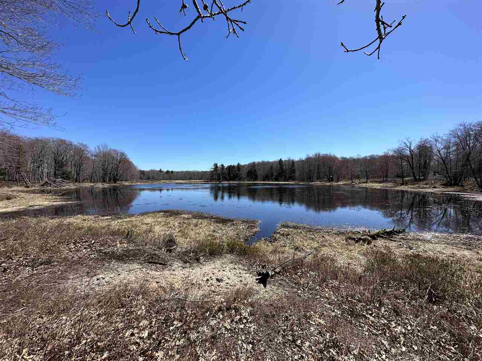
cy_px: 180
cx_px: 241
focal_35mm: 14
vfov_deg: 85.7
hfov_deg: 102.1
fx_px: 195
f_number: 2.2
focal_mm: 2.22
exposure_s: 1/2132
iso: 50
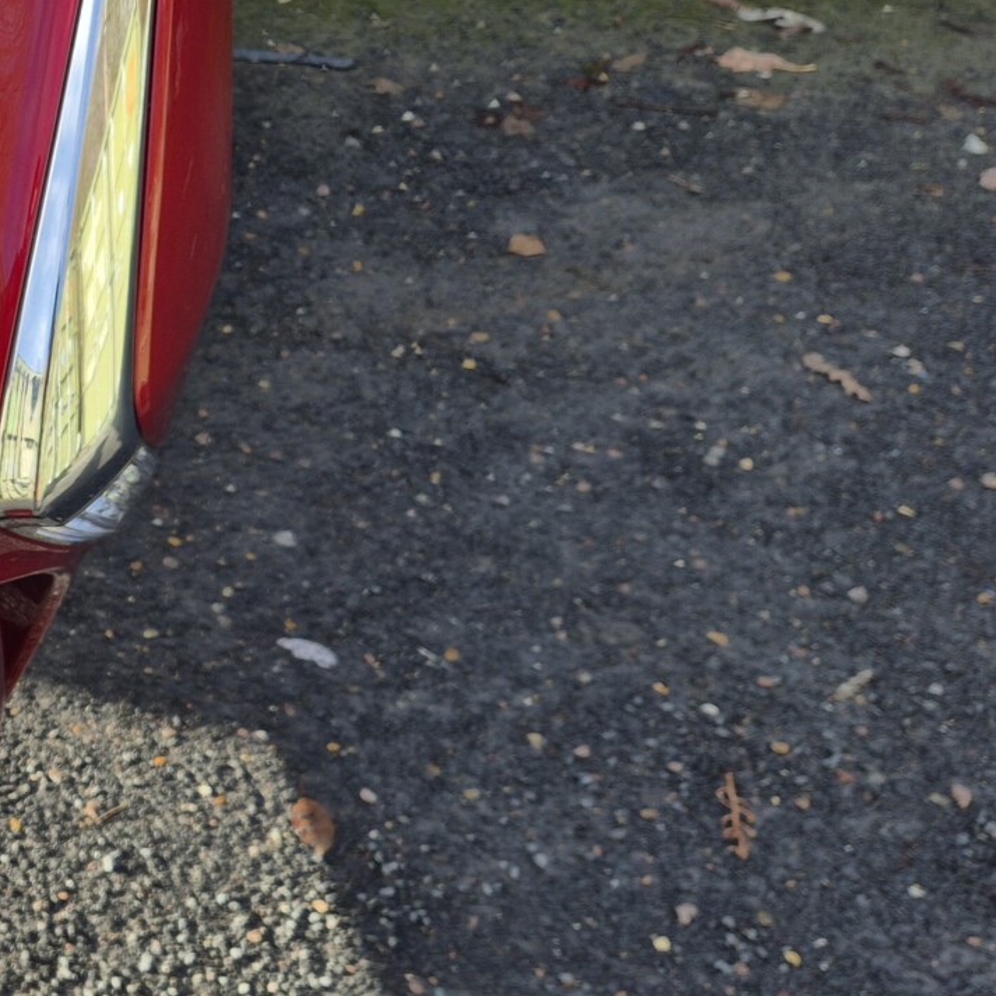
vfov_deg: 30.0
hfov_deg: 25.2
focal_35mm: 57
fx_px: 1856
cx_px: -355
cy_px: 528
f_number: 1.8
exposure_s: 1/491
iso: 25
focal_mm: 5.4
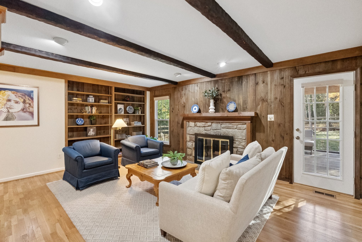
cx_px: 181
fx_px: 166
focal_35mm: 16
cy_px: 121
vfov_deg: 72.1
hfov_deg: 95.0
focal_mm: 16.5
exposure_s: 1/125
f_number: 10
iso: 25600
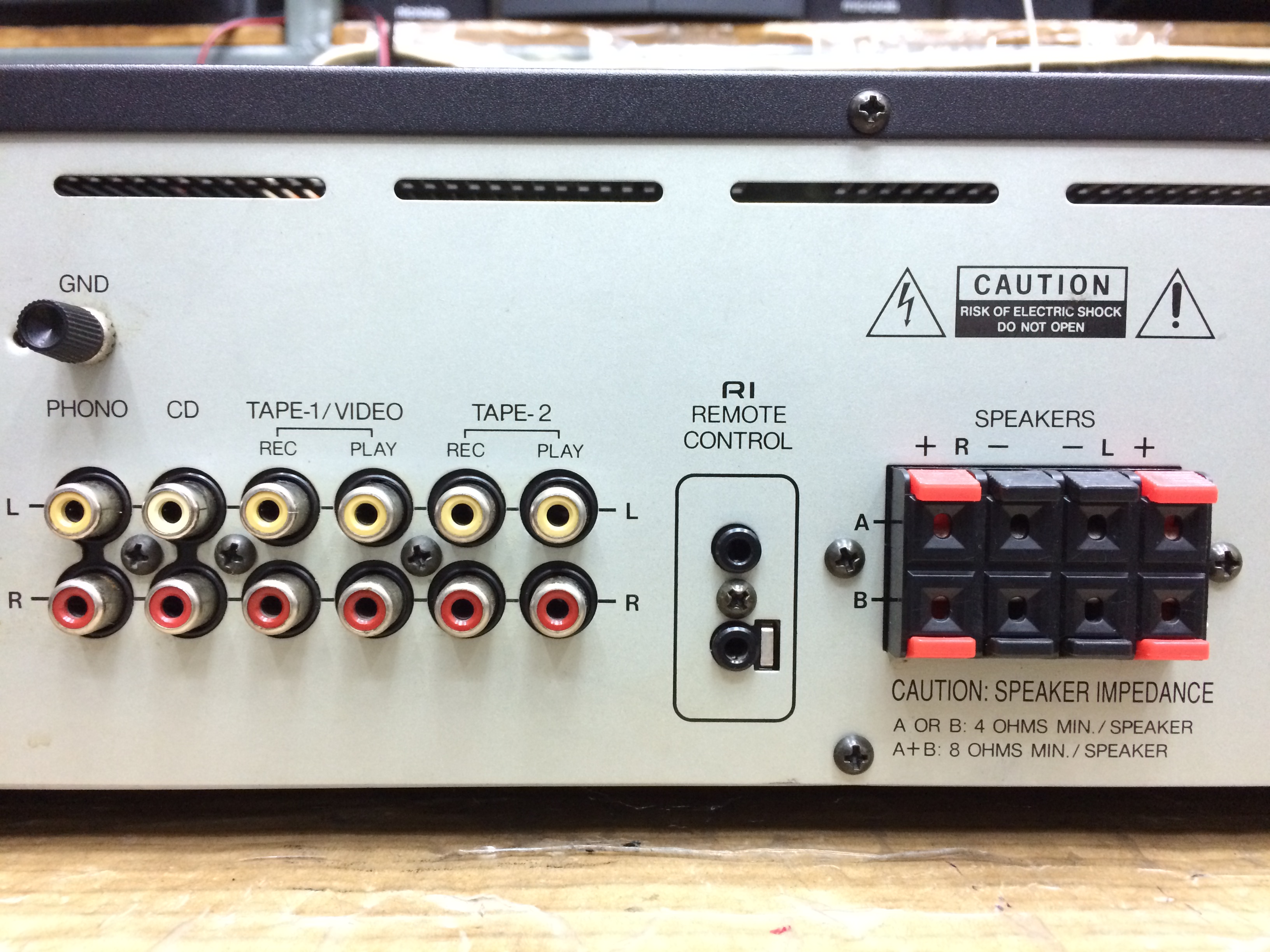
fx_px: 1064
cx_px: 635
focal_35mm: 29
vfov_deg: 48.2
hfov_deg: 61.7
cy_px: 476
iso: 320
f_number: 2.2
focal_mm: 4.15
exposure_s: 1/33
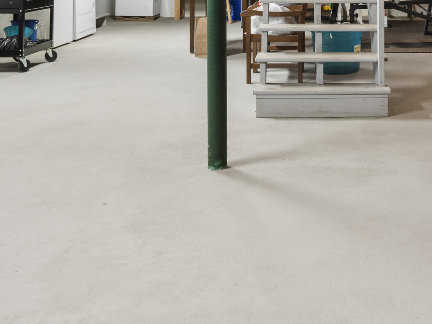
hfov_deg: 35.6
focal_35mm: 53
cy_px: -54
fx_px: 661
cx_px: 310
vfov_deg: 25.1
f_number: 9
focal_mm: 16
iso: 200
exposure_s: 5
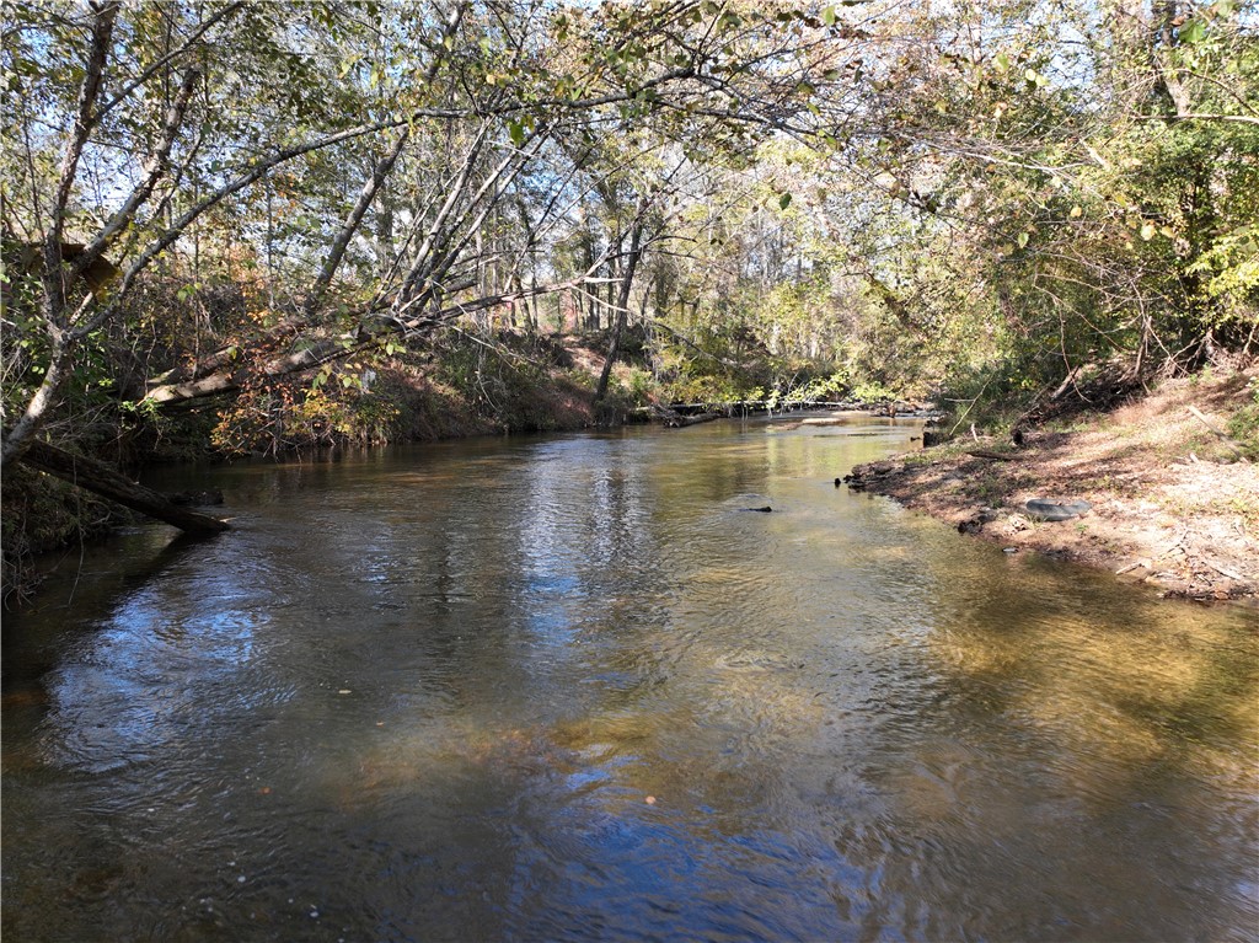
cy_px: 472
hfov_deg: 71.6
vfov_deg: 56.8
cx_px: 630
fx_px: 872
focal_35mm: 24
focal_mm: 12.29
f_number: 2.8
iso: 130
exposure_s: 1/30
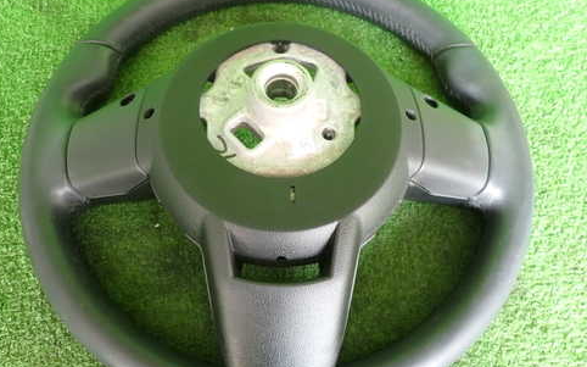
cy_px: 188
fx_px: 528
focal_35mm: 33
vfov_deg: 38.3
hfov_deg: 58.2
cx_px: 290
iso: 200
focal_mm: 4.5
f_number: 2
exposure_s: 1/30
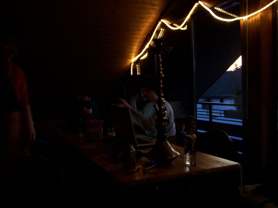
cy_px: 104
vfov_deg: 37.7
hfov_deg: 49.0
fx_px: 305
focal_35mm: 38
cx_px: 139
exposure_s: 1/8
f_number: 2.8
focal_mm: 6.3
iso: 140
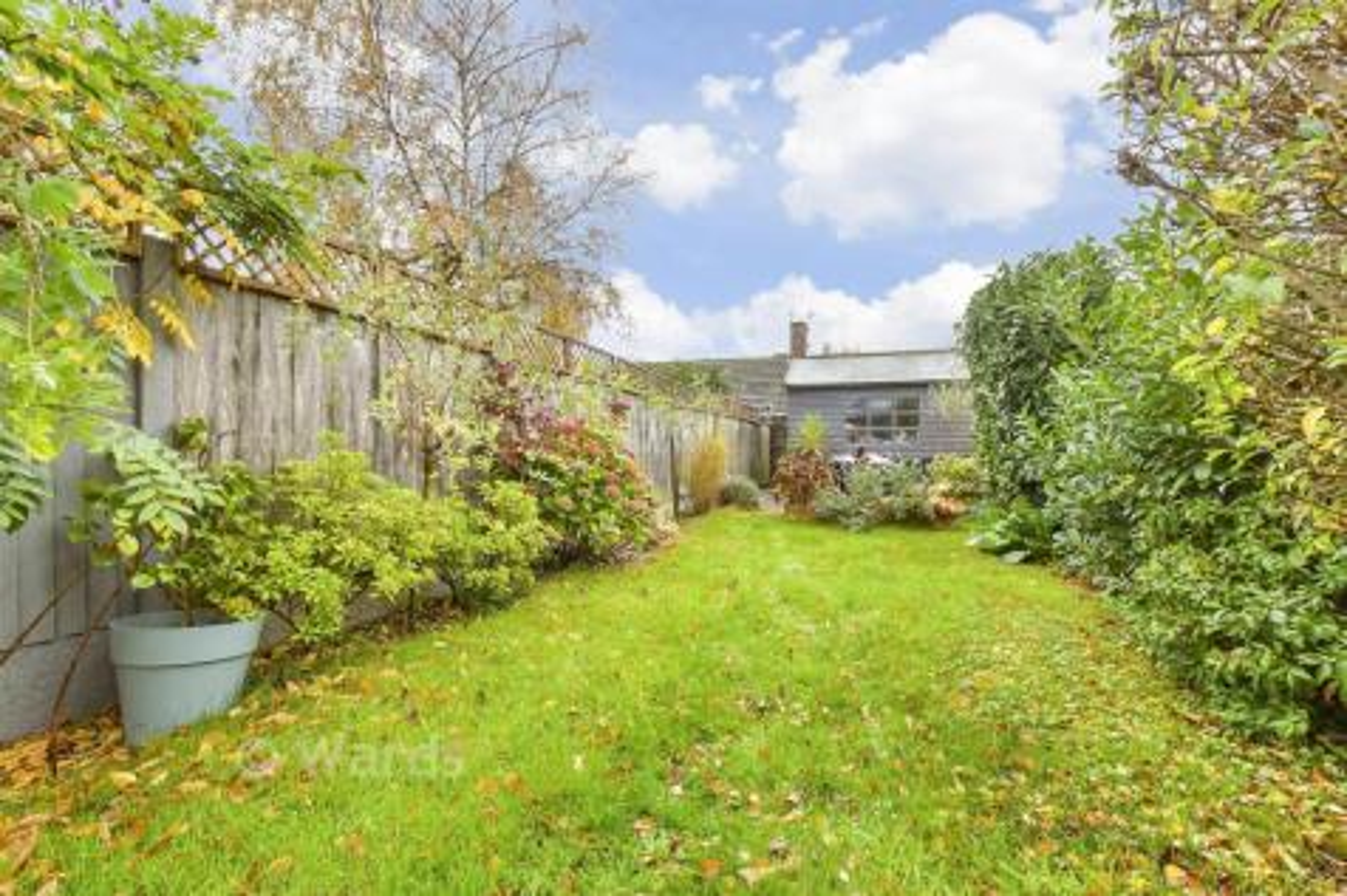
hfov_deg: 100.4
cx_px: 674
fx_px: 561
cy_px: 448
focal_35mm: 15
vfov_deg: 77.3
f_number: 8
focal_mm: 10
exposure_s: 1/13
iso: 400
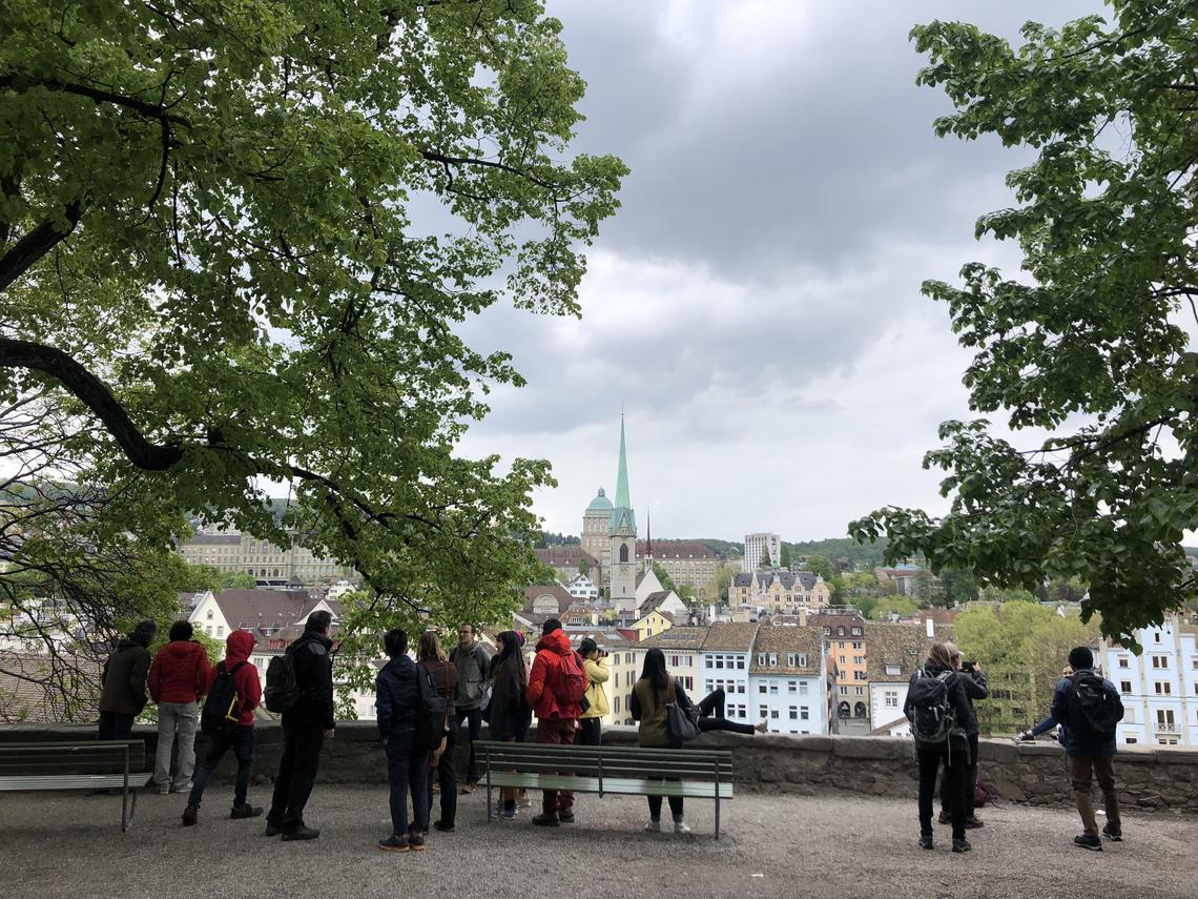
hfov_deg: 63.4
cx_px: 599
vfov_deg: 49.7
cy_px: 450
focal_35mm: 28
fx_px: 969
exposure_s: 1/941
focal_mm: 3.99
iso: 20
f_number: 1.8
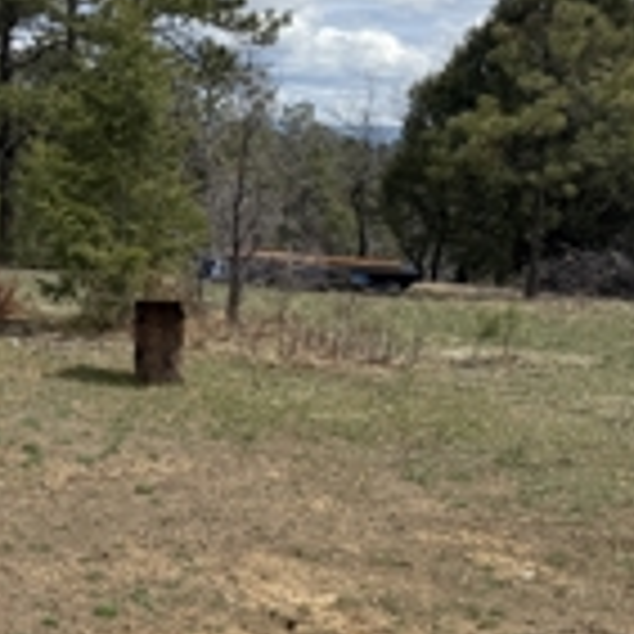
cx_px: -99
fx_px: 1243
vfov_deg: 28.4
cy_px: 193
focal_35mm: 60
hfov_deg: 26.0
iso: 80
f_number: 1.78
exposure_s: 1/6711
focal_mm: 6.76
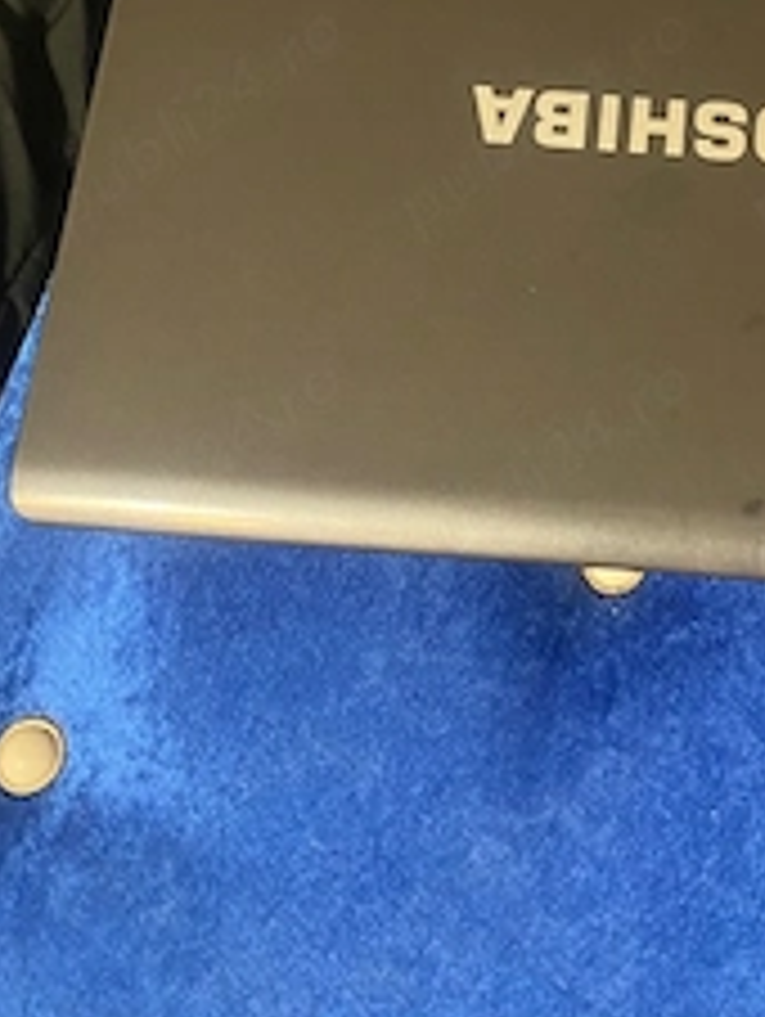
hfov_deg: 30.6
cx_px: 634
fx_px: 1353
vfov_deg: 39.3
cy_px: 176
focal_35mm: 46
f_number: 1.8
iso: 800
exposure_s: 1/25
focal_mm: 4.25
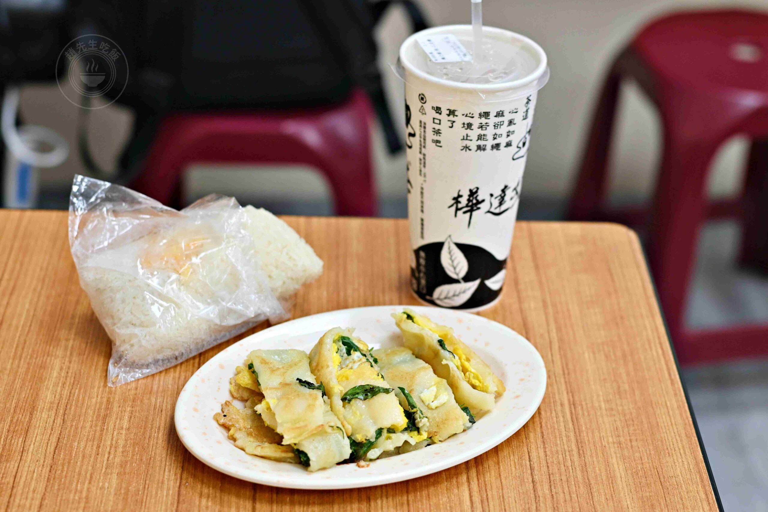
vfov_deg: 18.2
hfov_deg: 27.0
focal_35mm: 75
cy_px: 256
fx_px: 1600
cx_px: 384
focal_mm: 50
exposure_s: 1/160
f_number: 2.8
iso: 280
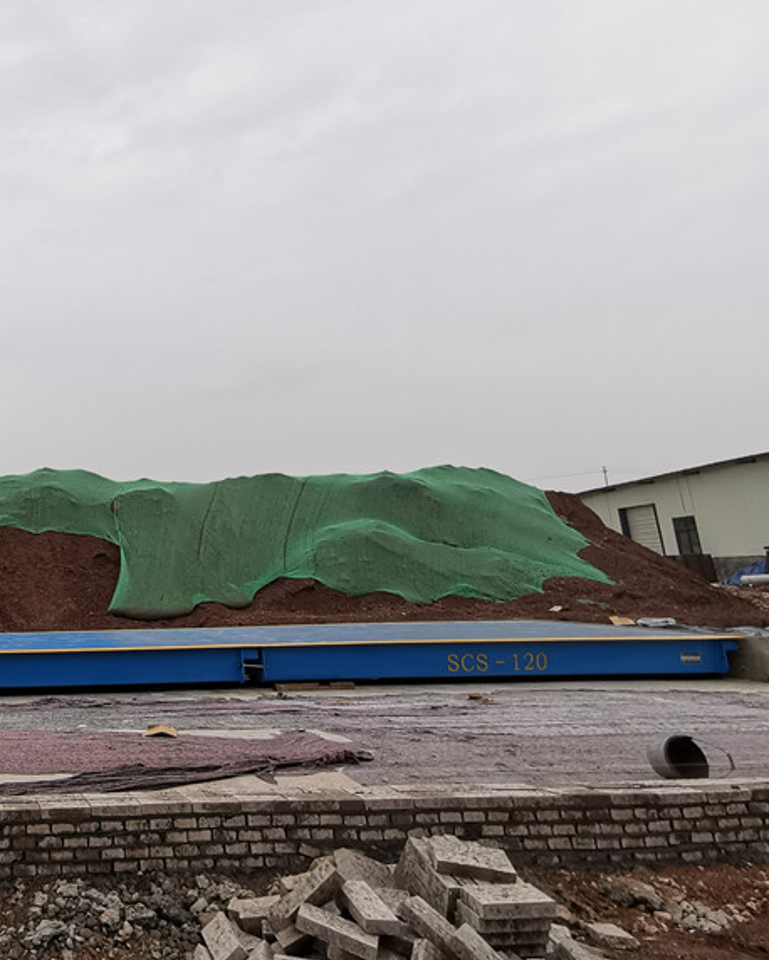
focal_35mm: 29
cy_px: 398
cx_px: -52
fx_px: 825
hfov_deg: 41.3
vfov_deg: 60.1
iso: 50
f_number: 2.2
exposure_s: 1/602
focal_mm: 2.26
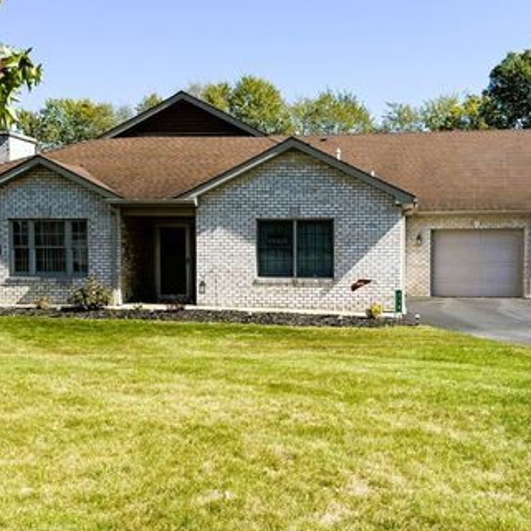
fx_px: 764
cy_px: 289
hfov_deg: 38.3
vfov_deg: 38.3
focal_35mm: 44
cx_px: 304
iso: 80
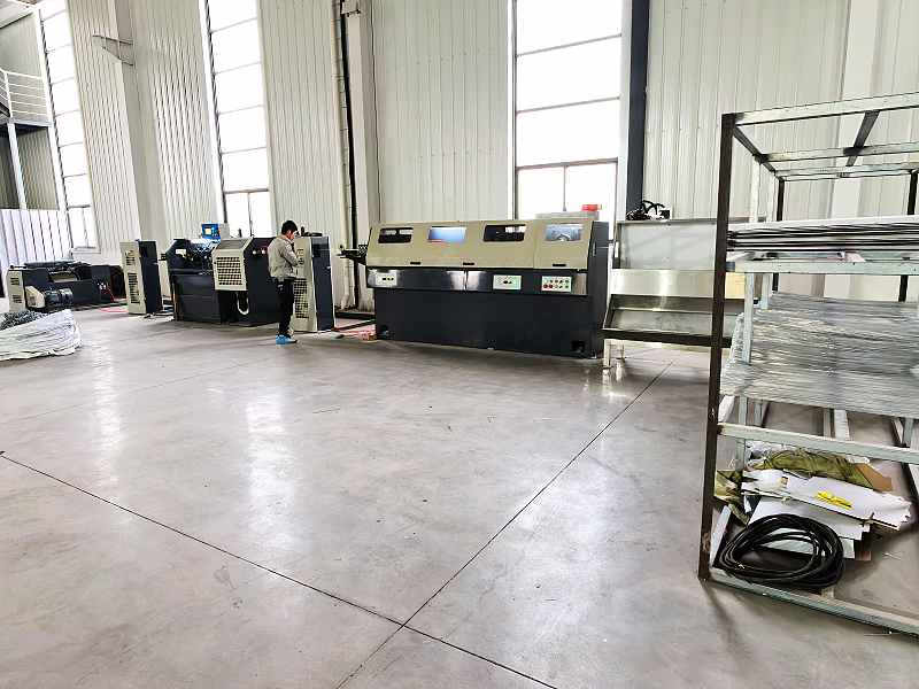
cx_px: 460
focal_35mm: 21
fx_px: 558
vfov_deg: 63.4
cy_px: 344
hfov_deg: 79.0
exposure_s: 1/33.3
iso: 250
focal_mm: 1.95
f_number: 2.2
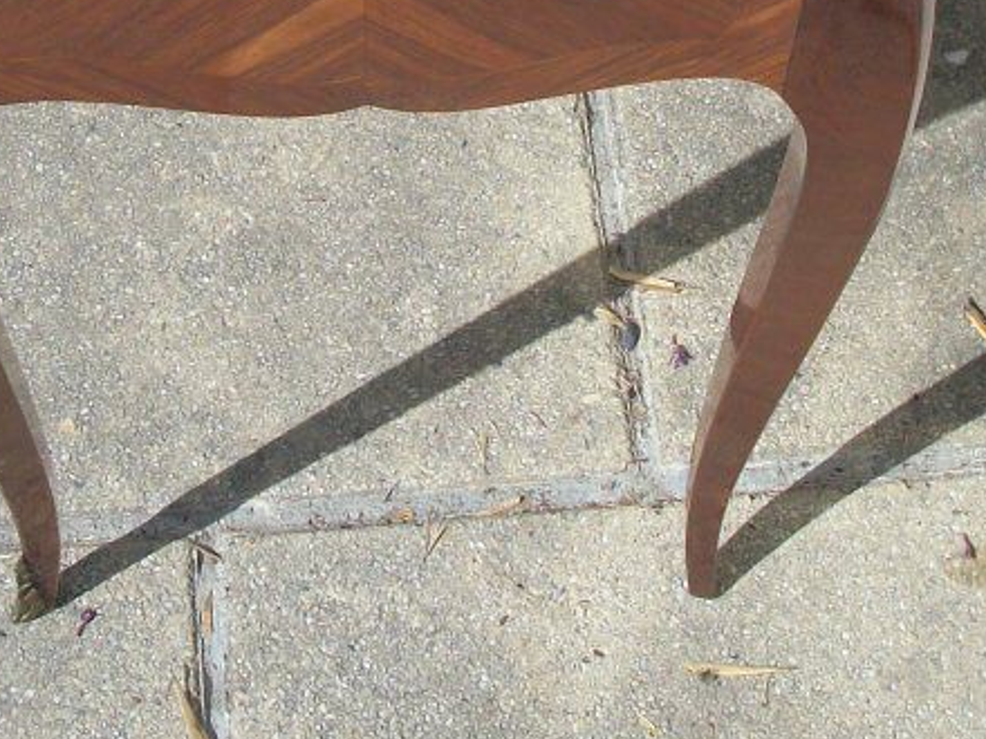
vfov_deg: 15.6
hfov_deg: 21.0
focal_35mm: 93
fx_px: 2649
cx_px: 361
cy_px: 2
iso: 80
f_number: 8.8
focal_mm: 5.7
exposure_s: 1/200
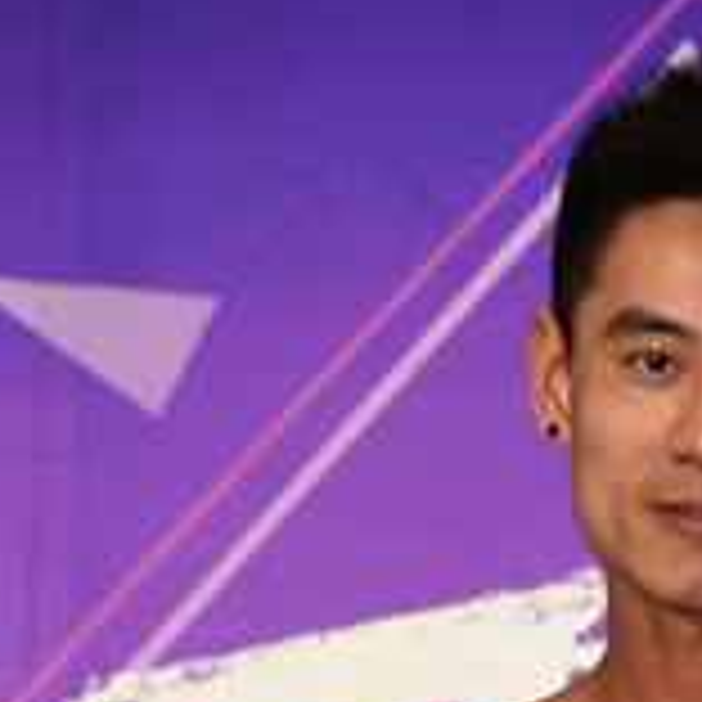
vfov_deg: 7.1
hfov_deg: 7.4
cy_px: 1566
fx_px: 5392
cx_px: 698
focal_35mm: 235
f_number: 4
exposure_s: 1/200
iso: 800
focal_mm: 48
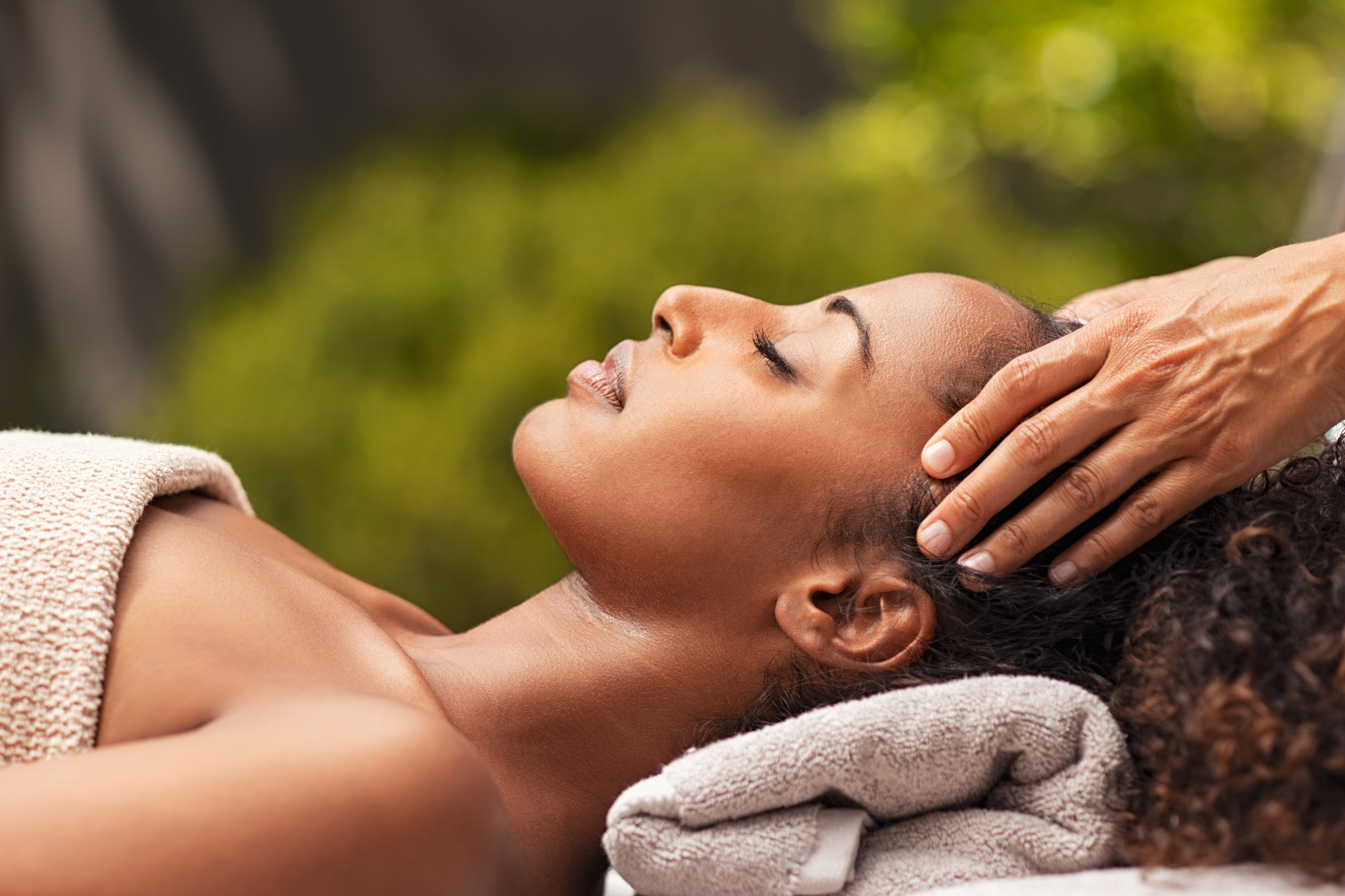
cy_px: 448
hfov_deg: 16.3
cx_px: 672
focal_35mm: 126
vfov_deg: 10.9
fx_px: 4706
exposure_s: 1/500
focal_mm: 105
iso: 50
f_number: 2.8
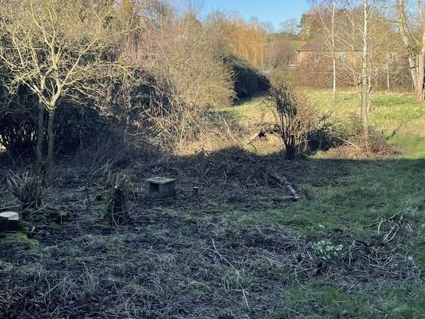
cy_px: 124
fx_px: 589
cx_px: 241
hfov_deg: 39.6
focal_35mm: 48
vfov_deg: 30.2
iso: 32
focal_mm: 4.2
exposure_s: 1/1511
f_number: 1.6
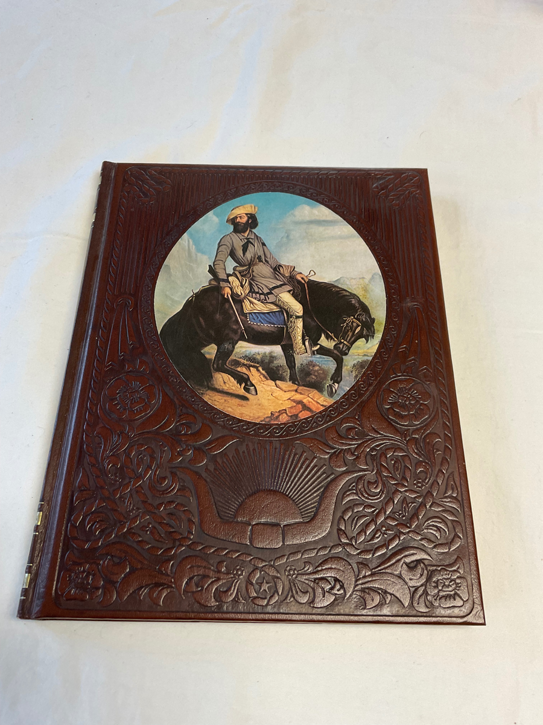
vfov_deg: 61.7
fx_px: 607
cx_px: 272
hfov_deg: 48.2
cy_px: 362
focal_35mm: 29
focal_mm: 3
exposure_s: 1/120
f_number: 1.8
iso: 64
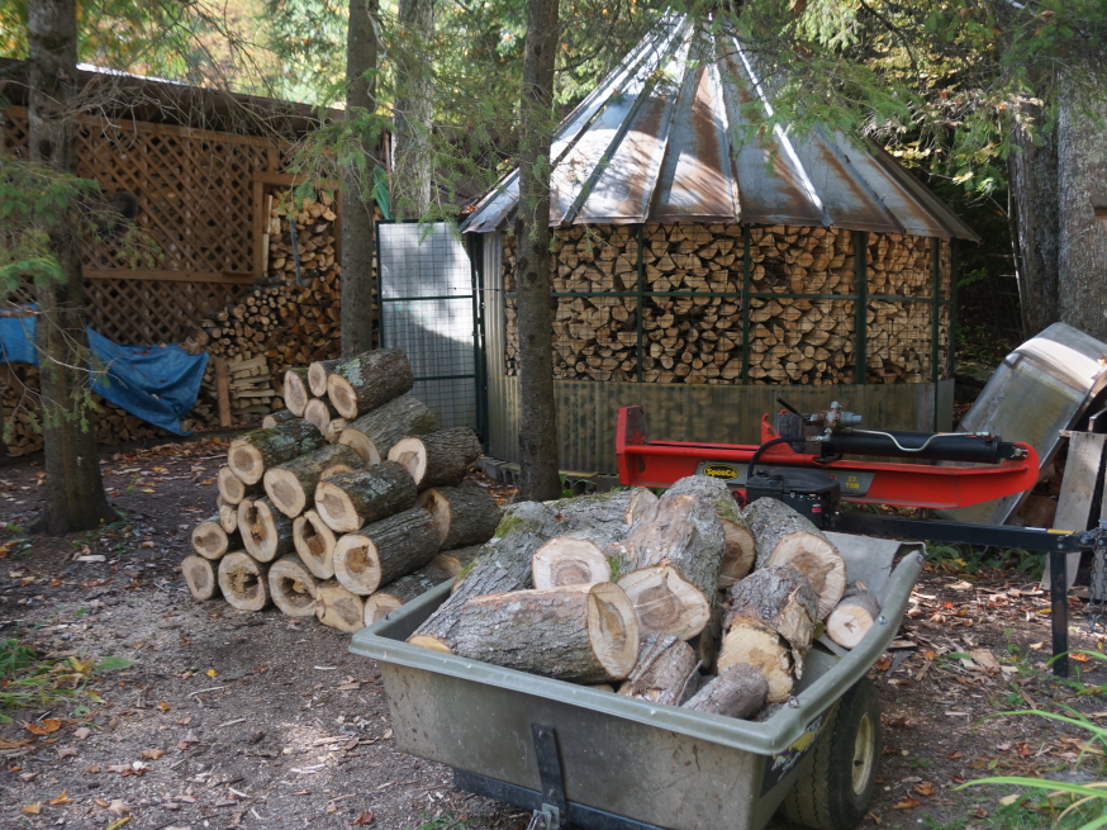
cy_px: 409
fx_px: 1055
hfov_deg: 55.4
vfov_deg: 42.9
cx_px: 537
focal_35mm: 33
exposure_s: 1/60
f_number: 4
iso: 320
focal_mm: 20
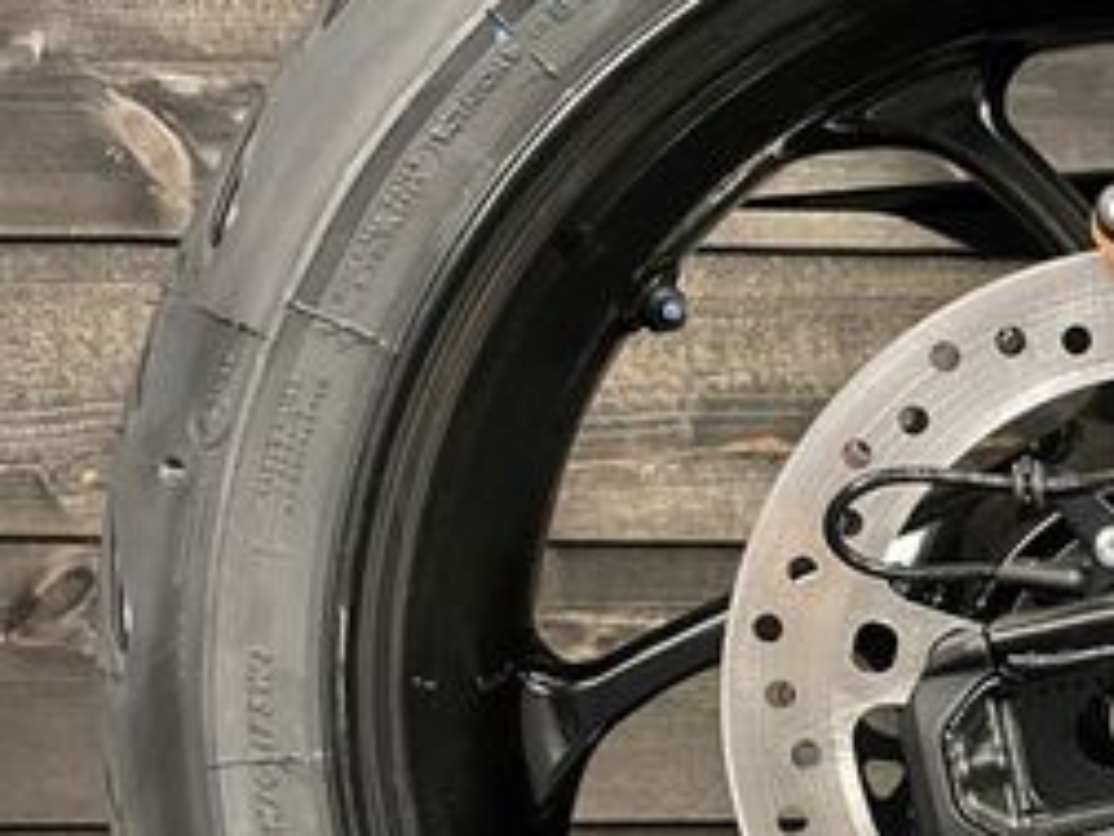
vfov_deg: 21.9
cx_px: 1198
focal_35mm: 66
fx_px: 2124
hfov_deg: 27.2
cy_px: 677
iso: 500
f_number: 1.6
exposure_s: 1/25
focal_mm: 4.2
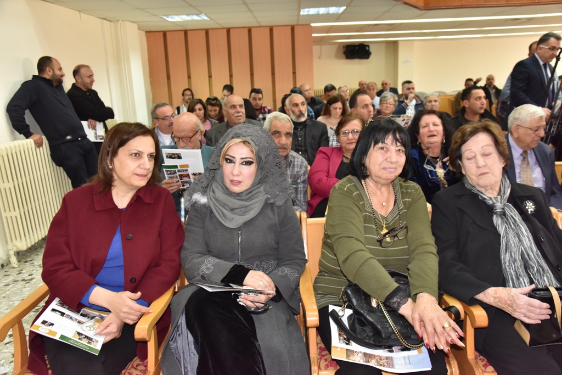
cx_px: 281
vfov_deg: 43.6
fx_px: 468
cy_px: 188
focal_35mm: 30
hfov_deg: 61.9
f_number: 6.3
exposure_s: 1/100
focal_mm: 30
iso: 2500
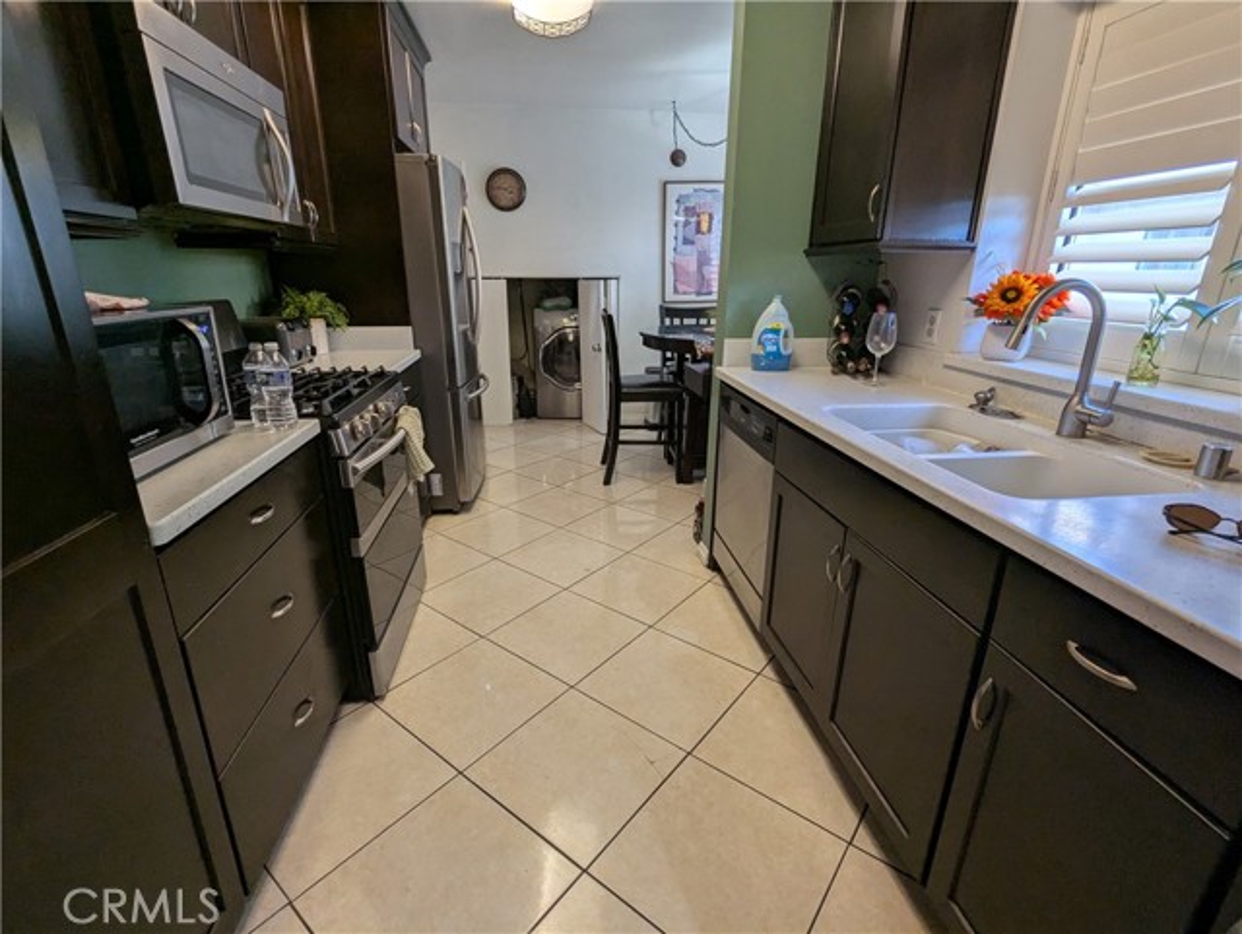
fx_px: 575
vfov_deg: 78.2
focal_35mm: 16
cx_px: 621
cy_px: 467
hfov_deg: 94.5
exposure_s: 1/60
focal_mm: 2.35
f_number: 2.2
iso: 138
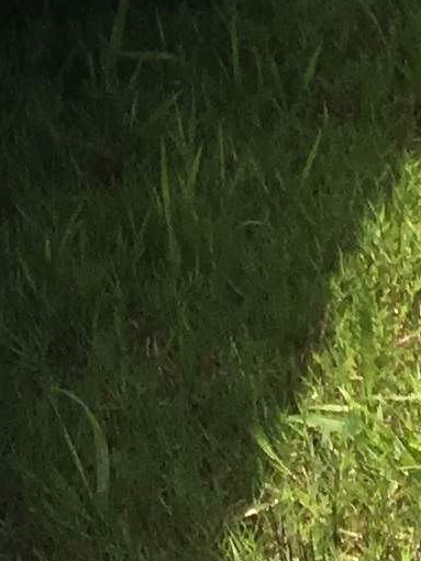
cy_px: -795
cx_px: -960
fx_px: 3715
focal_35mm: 229
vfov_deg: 8.0
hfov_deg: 5.9
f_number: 2.2
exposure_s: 1/2198
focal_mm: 4.15
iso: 25
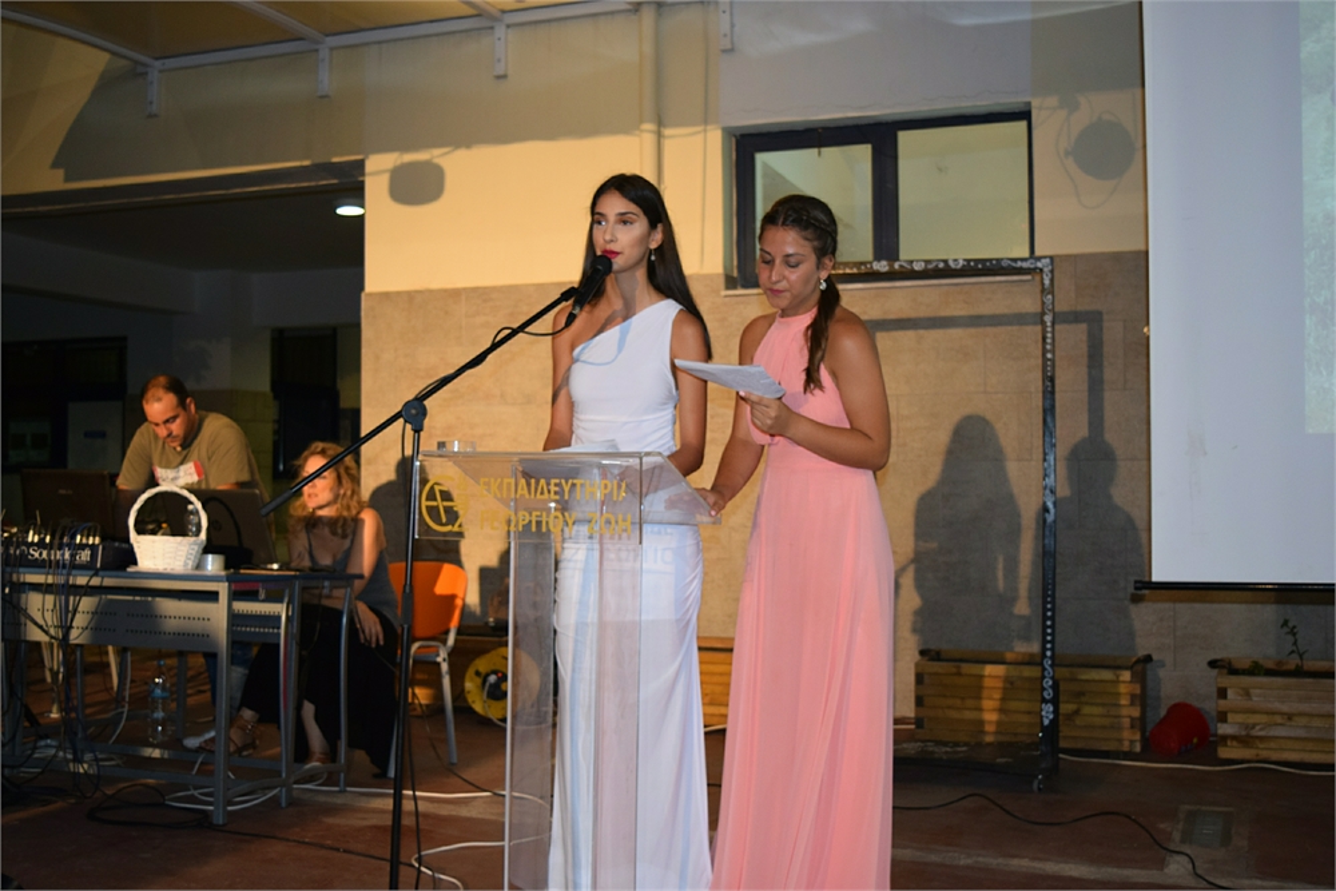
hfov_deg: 46.4
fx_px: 1559
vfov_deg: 31.9
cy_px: 446
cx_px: 668
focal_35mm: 42
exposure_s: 1/60
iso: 800
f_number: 4.2
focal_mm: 28
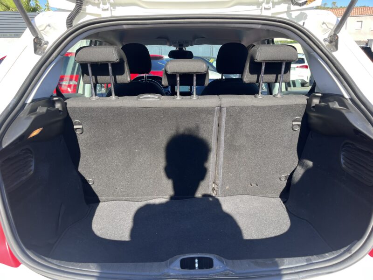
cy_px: 140
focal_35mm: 26
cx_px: 186
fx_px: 280
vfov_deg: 53.1
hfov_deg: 67.3
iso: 50
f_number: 1.6
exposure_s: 1/412
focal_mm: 5.1
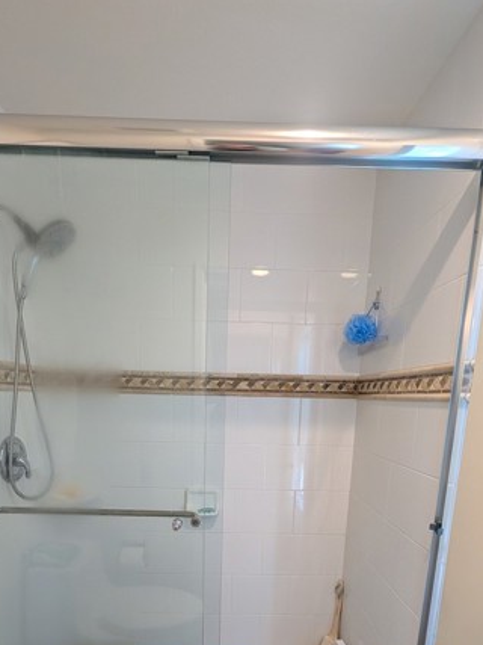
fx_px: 335
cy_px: 467
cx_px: 231
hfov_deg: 71.5
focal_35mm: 18
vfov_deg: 82.3
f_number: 1.7
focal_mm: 2.02
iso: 202
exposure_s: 1/120
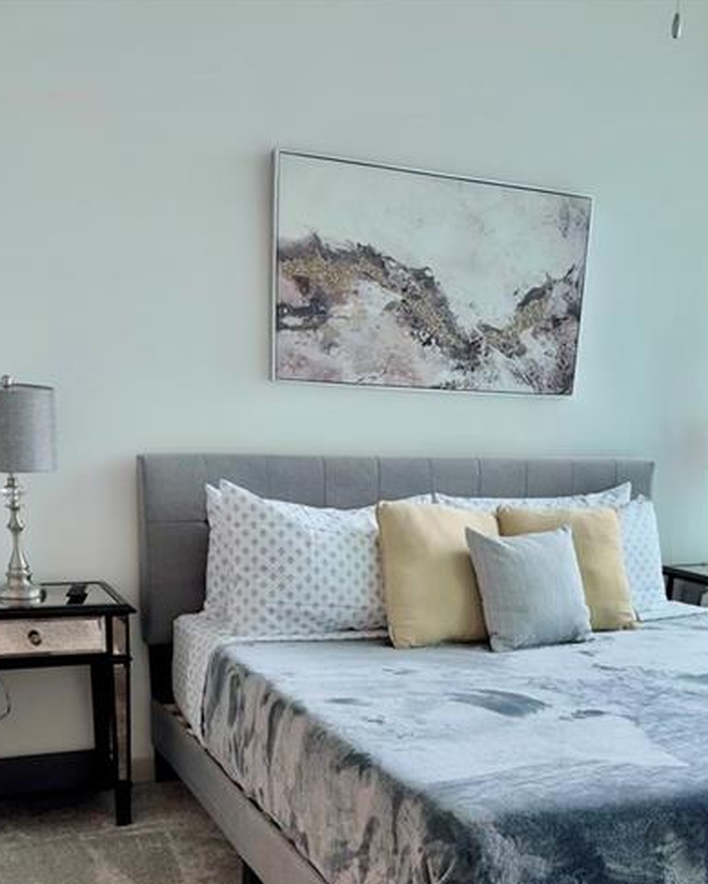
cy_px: 693
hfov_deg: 39.9
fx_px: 969
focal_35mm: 37
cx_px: 440
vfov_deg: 46.8
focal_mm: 6.76
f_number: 1.78
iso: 50
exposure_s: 1/539
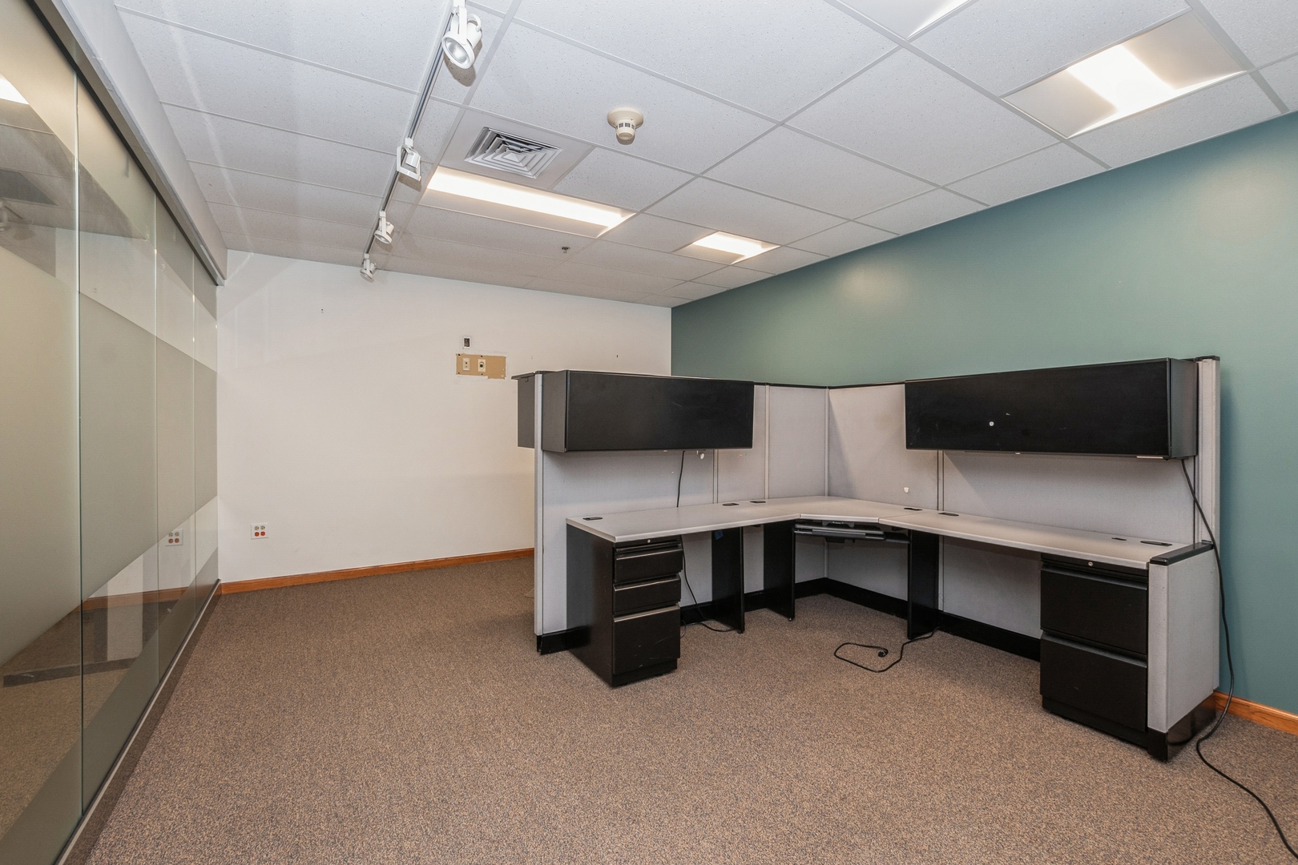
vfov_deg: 77.3
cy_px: 432
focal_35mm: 15
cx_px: 649
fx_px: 541
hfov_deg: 100.4
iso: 250
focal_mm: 10
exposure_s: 1/20
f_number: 7.1
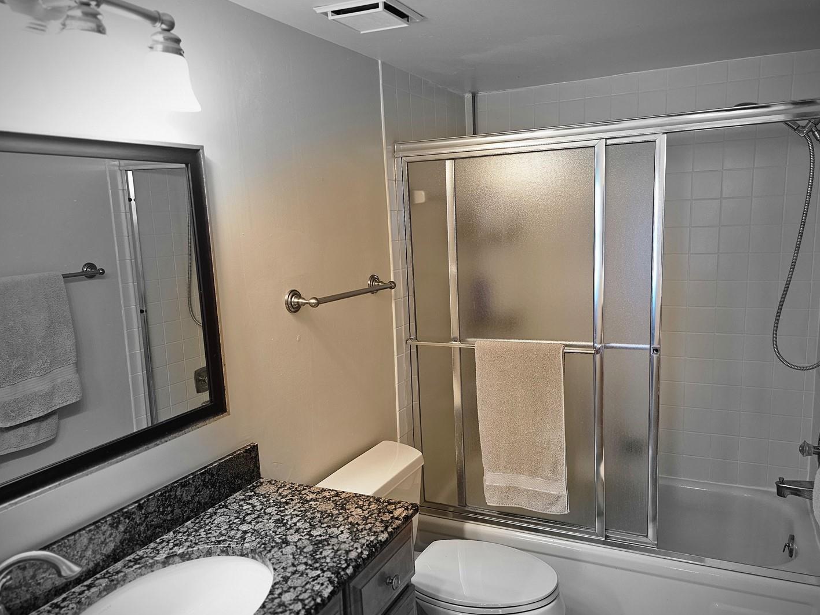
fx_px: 616
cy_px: 330
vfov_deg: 53.0
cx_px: 440
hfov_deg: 67.2
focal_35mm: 26
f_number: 1.7
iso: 160
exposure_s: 1/120
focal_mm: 6.3
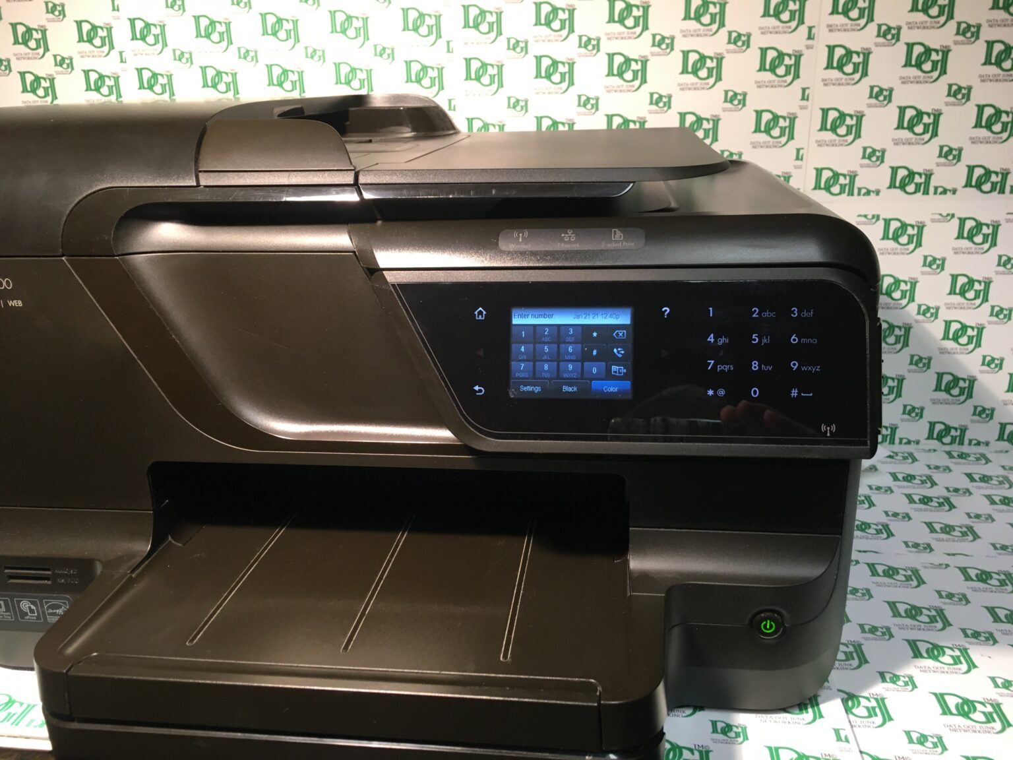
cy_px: 380
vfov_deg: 48.2
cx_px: 506
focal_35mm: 29
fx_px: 849
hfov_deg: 61.7
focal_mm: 4.15
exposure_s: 1/30
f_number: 2.2
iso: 40
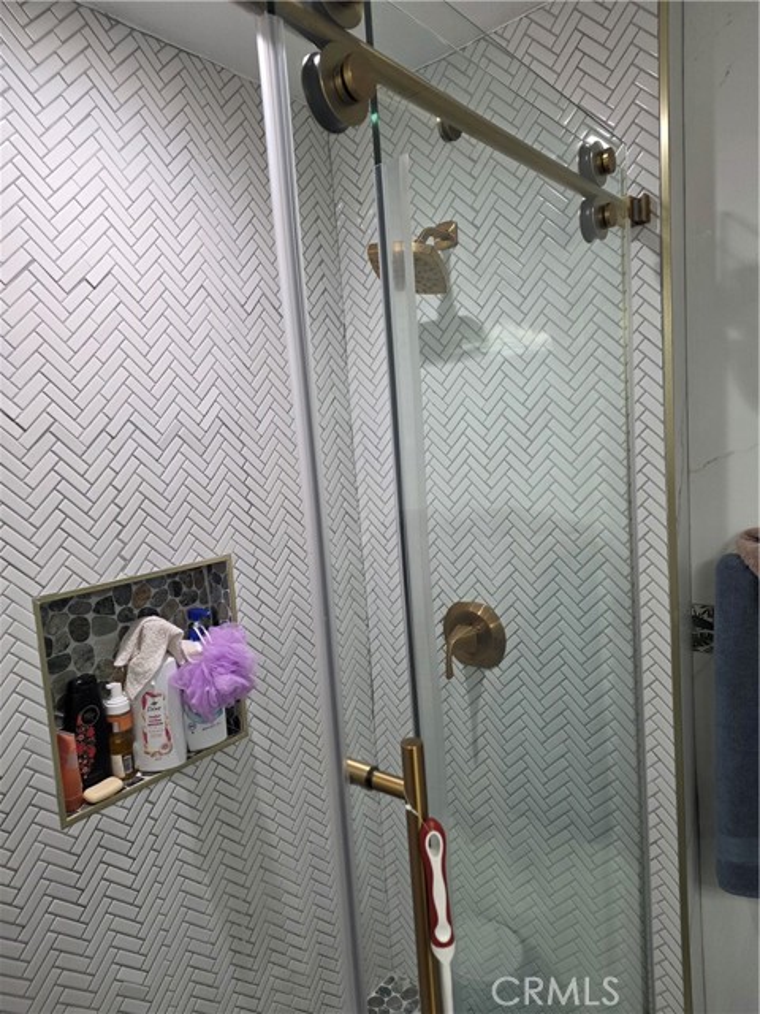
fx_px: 673
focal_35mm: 23
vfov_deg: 73.9
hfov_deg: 58.9
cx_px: 380
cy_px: 507
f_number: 1.7
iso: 200
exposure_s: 1/120
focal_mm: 6.3
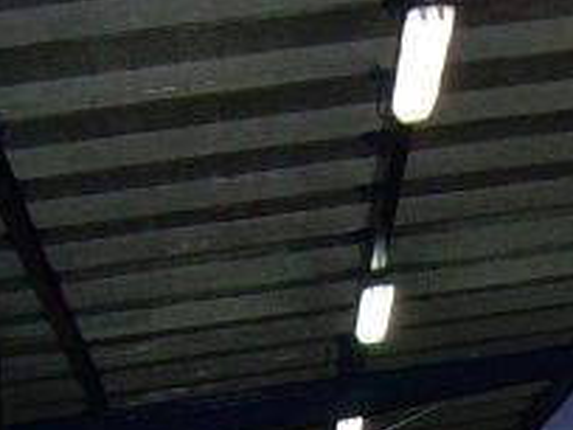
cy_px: 773
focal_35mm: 149
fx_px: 2466
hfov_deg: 12.8
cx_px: 756
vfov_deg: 9.5
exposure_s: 1/60
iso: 200
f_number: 2.8
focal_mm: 6.3
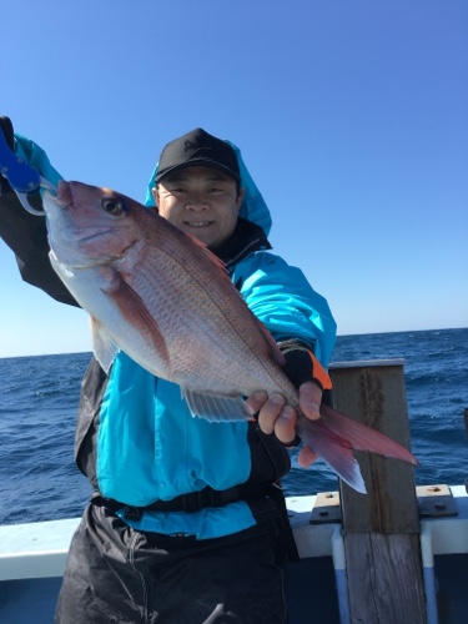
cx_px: 234
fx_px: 523
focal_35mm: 29
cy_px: 312
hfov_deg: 48.2
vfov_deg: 61.7
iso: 25
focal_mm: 4.15
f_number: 2.2
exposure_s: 1/927
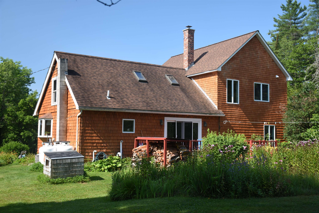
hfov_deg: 47.9
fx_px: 359
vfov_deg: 33.0
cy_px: 106
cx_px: 160
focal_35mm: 40
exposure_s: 1/125
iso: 100
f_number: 5.6
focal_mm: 27
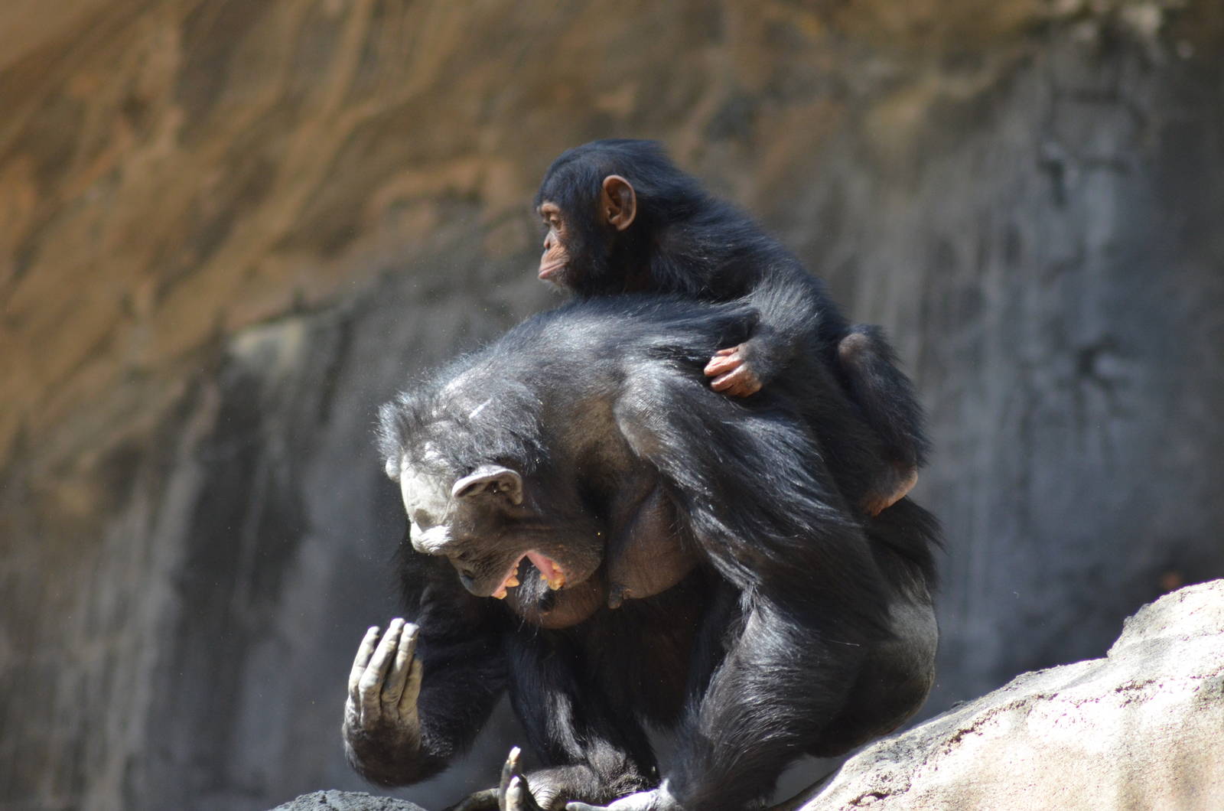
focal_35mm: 450
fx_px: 15269
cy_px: 406
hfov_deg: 4.6
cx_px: 612
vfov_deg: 3.0
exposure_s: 1/500
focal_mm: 300
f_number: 5.6
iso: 800
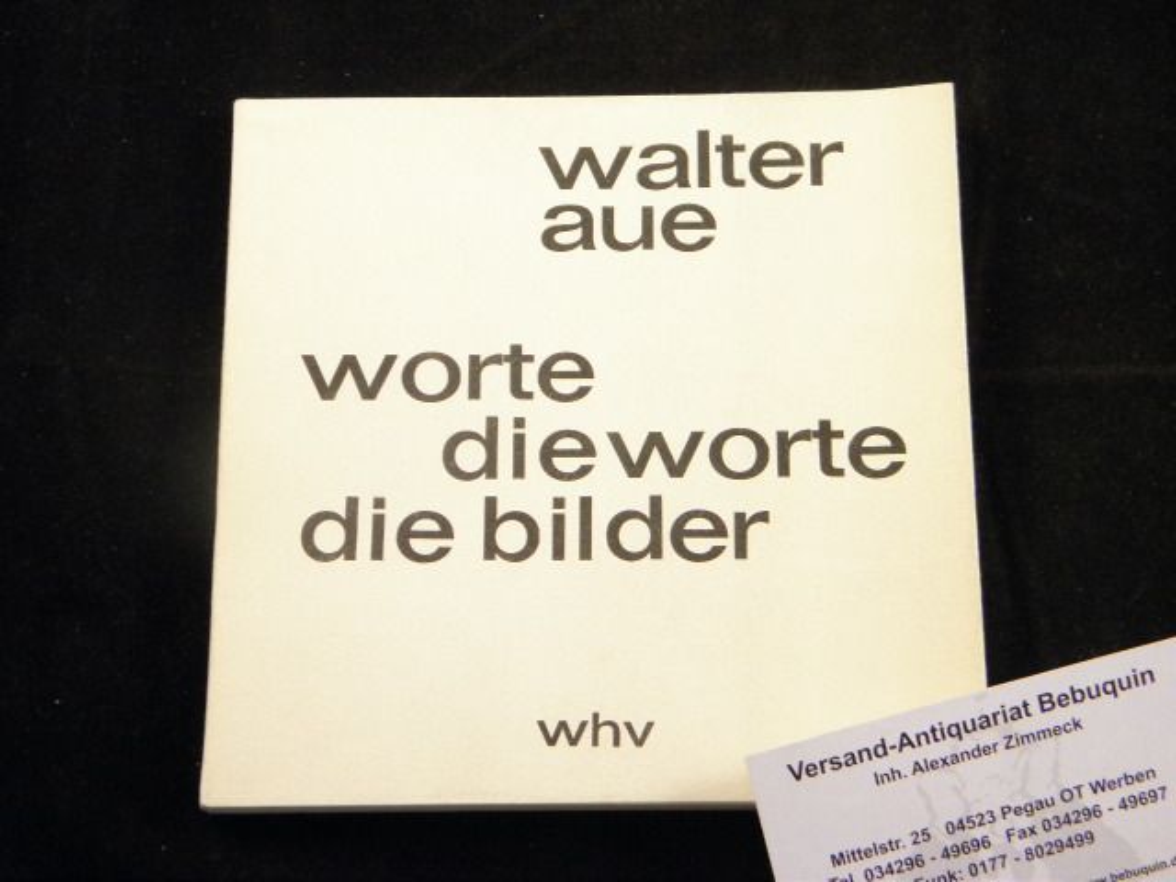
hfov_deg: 32.7
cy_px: 441
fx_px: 2004
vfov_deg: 24.8
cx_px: 588
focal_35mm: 59
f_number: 4.1
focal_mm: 10.6
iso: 250
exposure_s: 1/50
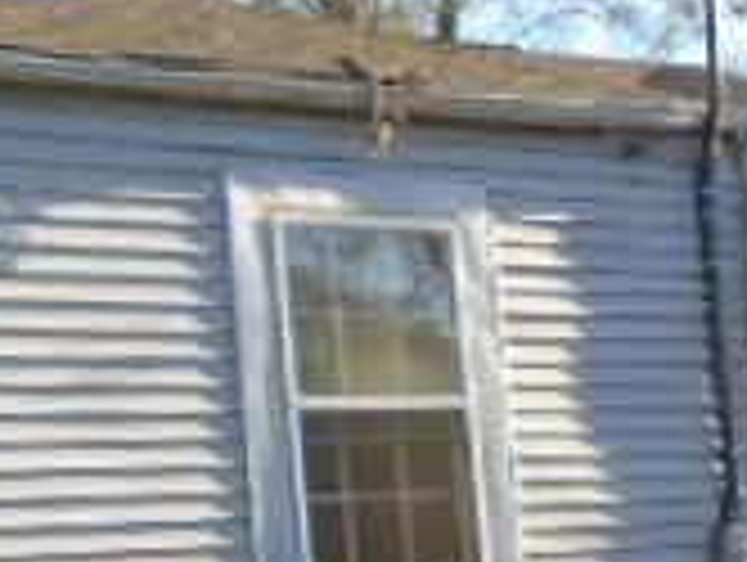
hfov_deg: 18.6
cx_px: 882
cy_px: 661
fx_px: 2161
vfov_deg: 14.4
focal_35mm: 100
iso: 100
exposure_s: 1/250
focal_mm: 4.6
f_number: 3.2
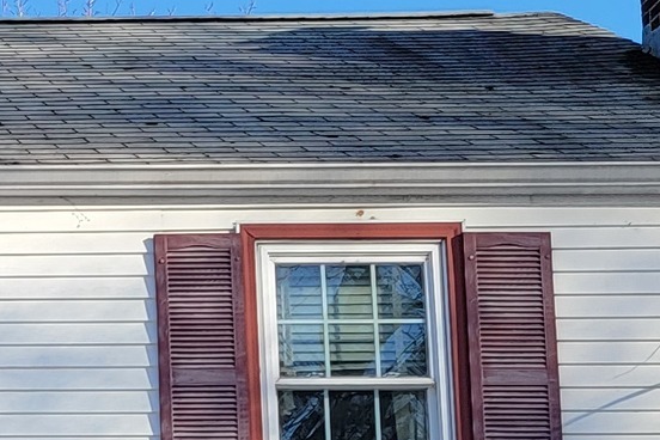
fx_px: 2548
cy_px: 649
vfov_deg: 9.6
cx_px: -526
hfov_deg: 13.3
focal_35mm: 139
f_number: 1.8
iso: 16
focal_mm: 6.7
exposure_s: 1/434
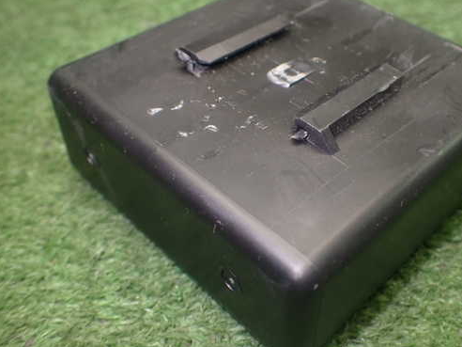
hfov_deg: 47.6
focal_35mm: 39
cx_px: 277
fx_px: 521
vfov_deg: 36.8
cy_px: 164
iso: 200
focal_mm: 5.79
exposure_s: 1/30
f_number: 2.4
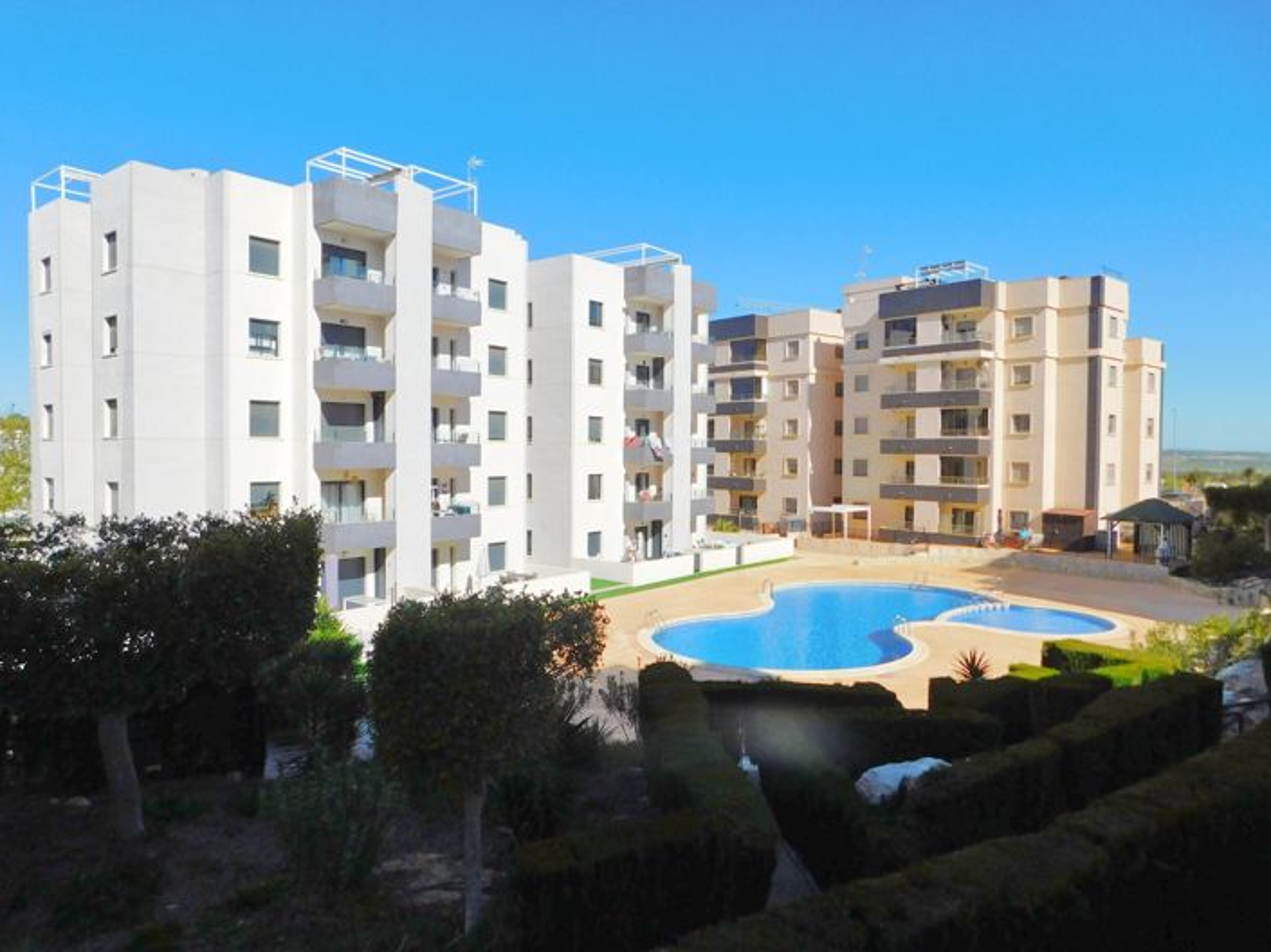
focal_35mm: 23
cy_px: 476
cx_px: 636
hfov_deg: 74.0
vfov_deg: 58.8
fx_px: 844
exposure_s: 1/800
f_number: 6
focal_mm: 4
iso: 125
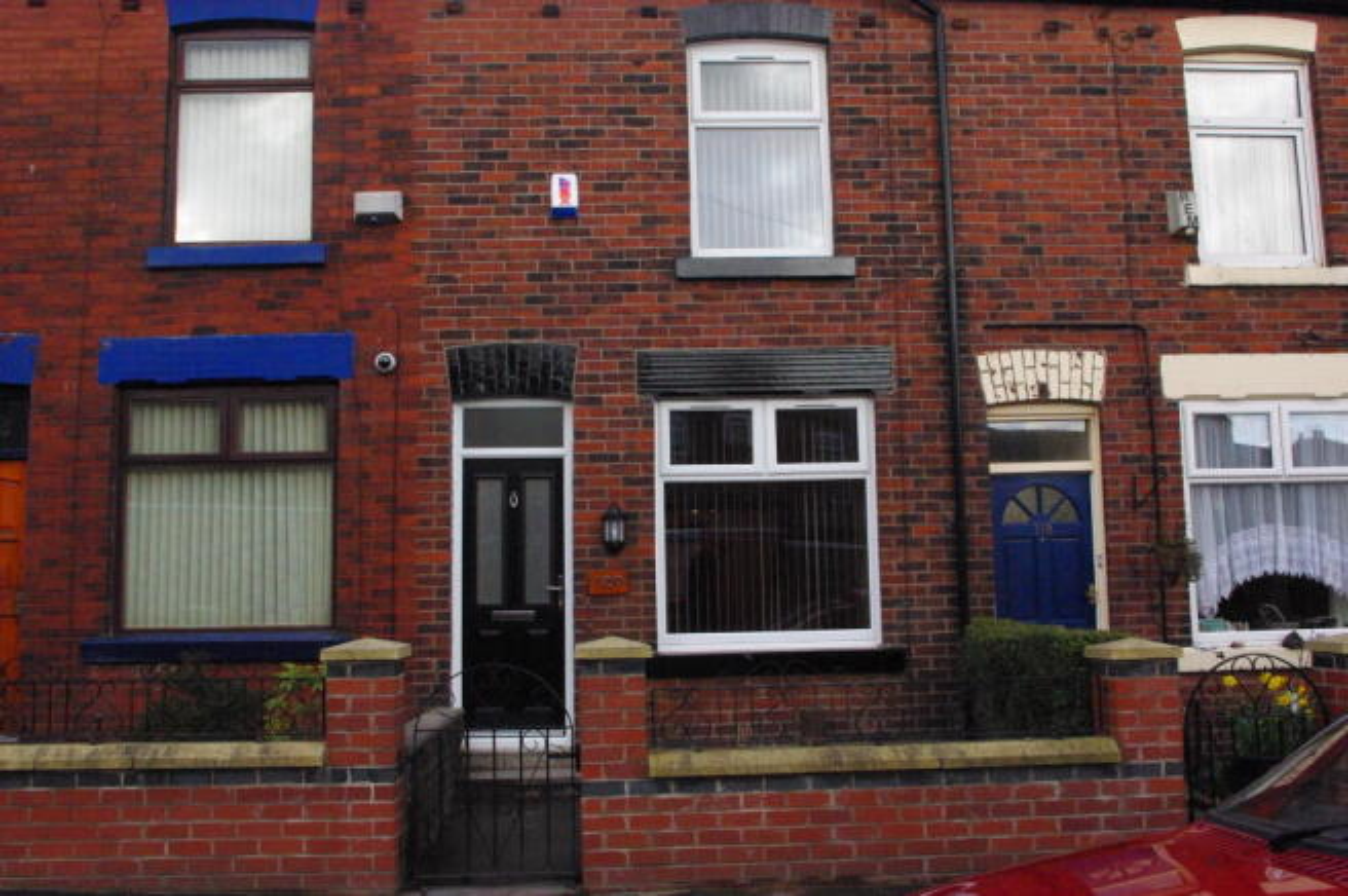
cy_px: 448
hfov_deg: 60.3
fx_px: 1160
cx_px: 674
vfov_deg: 42.2
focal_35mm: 31
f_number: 13
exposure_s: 1/250
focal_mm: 21.25
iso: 1600
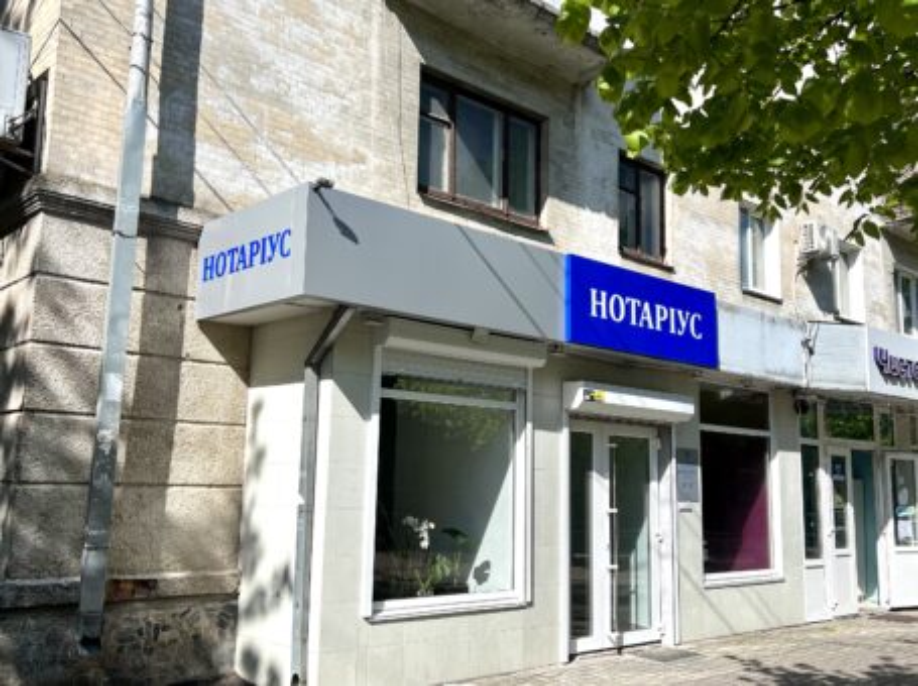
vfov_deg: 53.0
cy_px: 343
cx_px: 459
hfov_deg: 67.4
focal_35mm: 26
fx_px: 689
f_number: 1.5
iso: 50
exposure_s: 1/5882
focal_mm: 5.7
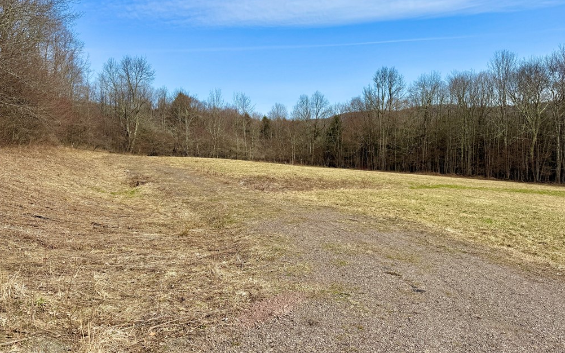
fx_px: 400
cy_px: 164
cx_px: 281
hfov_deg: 70.4
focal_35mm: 26
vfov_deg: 47.5
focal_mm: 6.76
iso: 80
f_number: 1.78
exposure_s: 1/4975
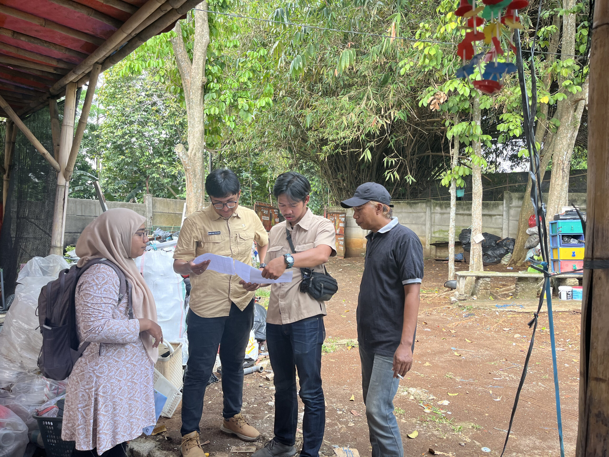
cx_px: 304
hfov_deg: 67.3
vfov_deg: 53.1
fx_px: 457
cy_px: 228
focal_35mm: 26
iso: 40
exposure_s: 1/148
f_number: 1.6
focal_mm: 5.1
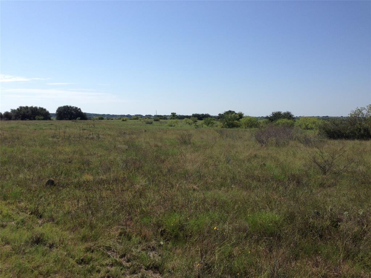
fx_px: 354
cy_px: 139
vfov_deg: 42.9
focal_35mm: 33
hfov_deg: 55.4
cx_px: 186
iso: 50
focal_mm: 4.12
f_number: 2.4
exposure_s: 1/2262
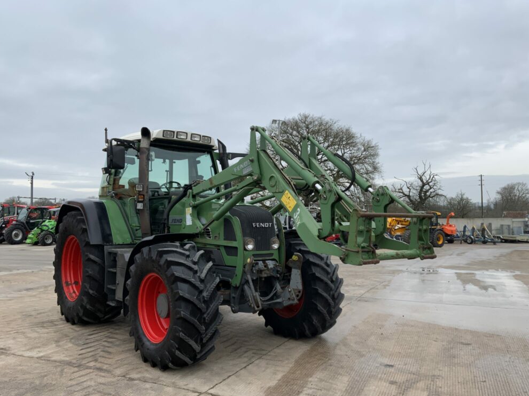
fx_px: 458
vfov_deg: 46.8
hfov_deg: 60.0
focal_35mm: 30
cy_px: 204
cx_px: 265
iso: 16
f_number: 1.8
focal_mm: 3
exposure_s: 1/409
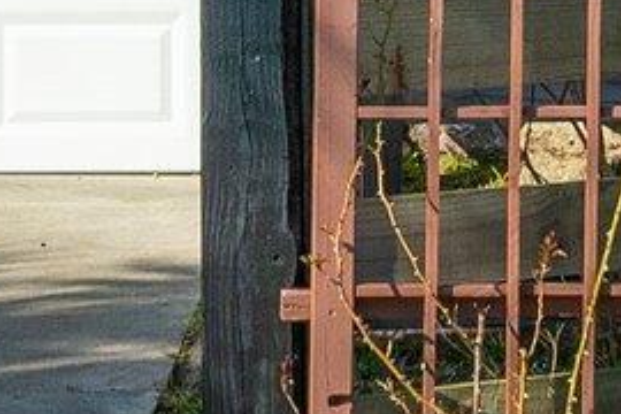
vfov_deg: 6.4
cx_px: 483
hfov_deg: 9.7
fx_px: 3657
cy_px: -291
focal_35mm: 212
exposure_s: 1/500
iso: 400
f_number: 8
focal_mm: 18.9
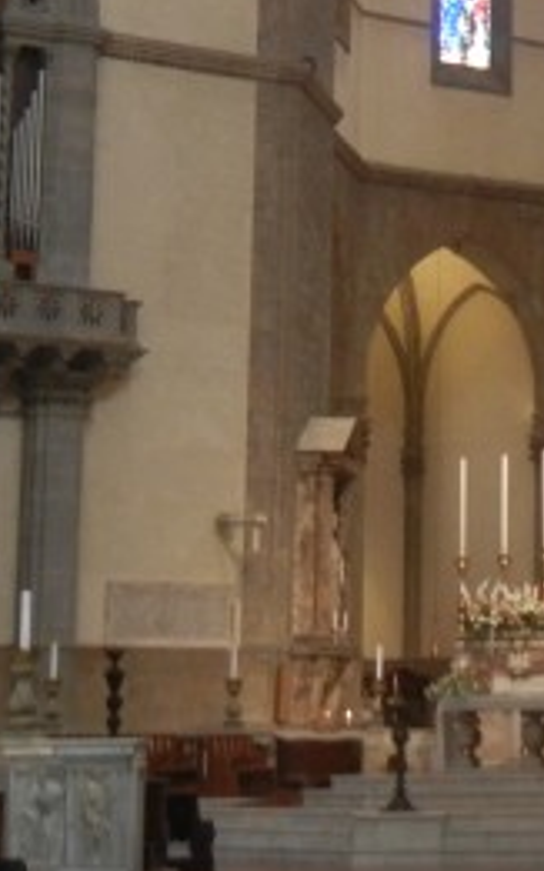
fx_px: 2967
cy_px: 37
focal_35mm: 125
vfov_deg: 16.4
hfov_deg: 10.3
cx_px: 704
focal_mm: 5.4
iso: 200
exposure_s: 1/1.6
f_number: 3.5
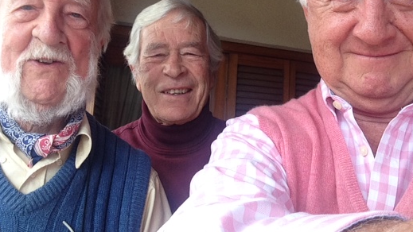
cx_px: 199
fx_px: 515
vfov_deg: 25.3
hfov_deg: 43.7
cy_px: 80
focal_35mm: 47
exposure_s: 1/120
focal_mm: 2.18
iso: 32
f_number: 2.4
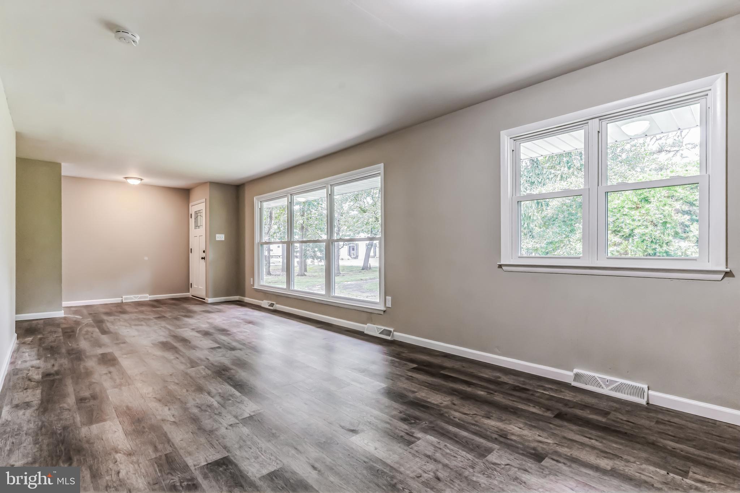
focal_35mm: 17
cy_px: 246
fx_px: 349
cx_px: 370
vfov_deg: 70.4
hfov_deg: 93.3
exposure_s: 1/10
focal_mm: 17
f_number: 8
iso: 200
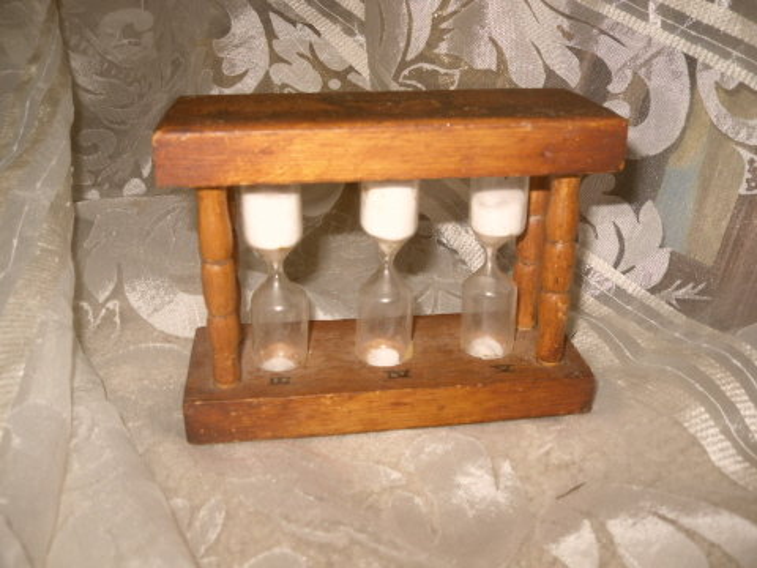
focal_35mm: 35
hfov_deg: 52.6
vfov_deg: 40.7
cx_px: 378
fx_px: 765
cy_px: 284
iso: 80
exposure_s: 1/45
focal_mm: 6.3
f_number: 3.5
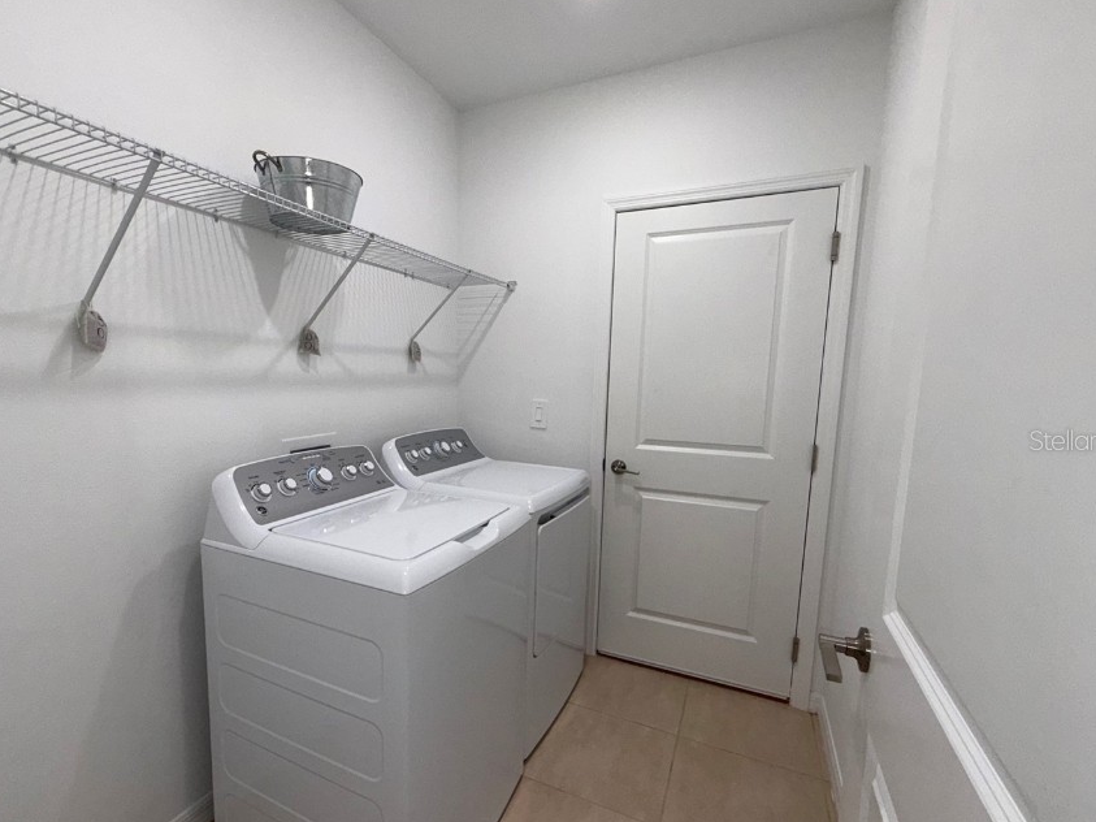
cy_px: 440
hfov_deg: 90.7
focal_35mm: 17
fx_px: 538
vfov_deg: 74.6
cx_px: 486
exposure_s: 1/122
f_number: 2.2
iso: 64
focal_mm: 2.22
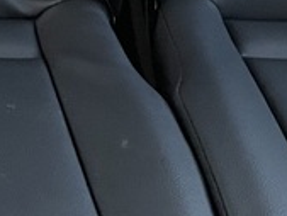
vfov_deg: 8.8
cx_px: -80
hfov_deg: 12.9
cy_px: -357
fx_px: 1228
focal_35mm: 148
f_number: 1.6
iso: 640
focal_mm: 5.1
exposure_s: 1/34
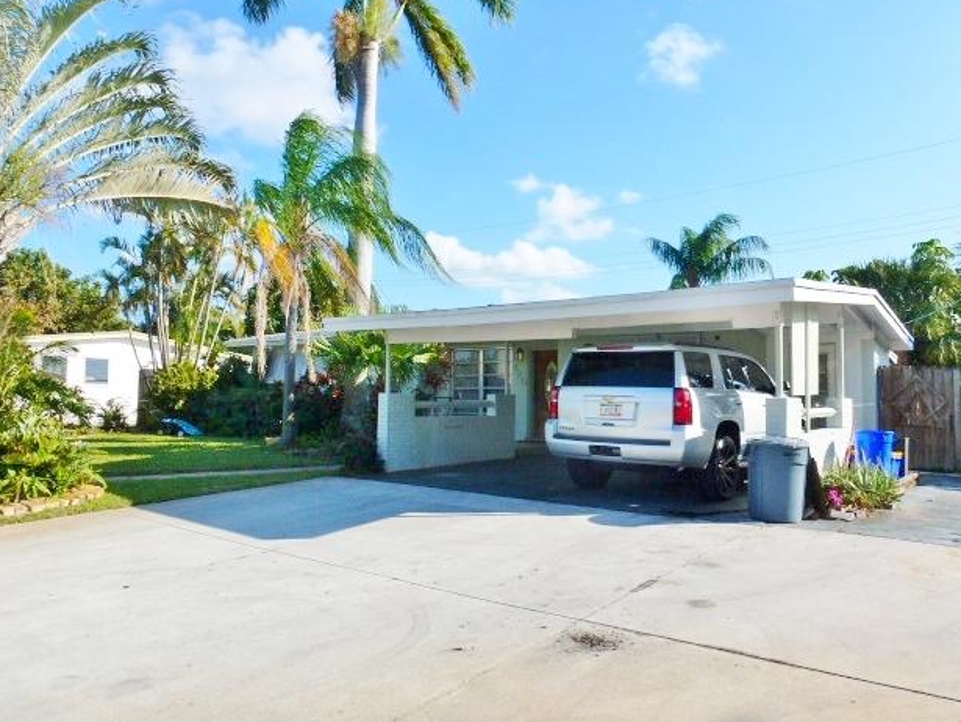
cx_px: 470
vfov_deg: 53.1
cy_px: 355
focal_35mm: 26
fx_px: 722
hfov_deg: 67.3
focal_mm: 4.3
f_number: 4
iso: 100
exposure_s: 1/800
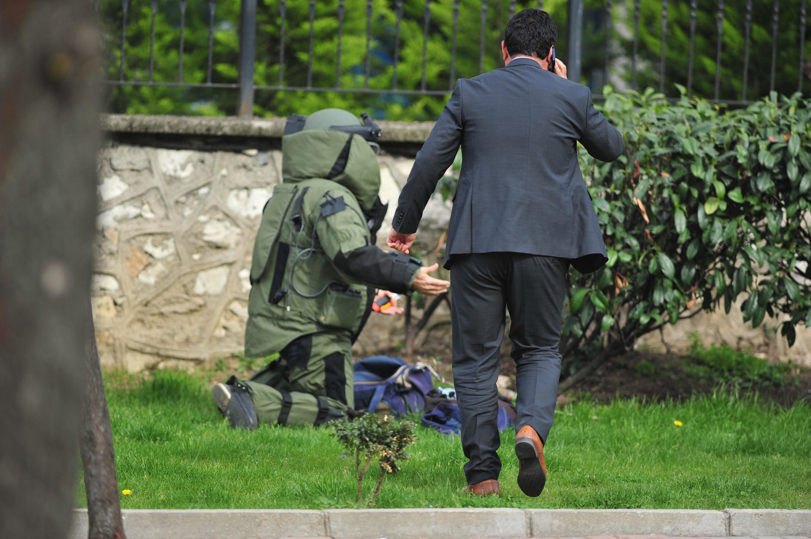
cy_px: 270
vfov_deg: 4.6
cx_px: 406
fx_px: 6754
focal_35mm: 300
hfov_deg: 6.9
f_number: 2.8
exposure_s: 1/1000
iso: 200
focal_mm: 300
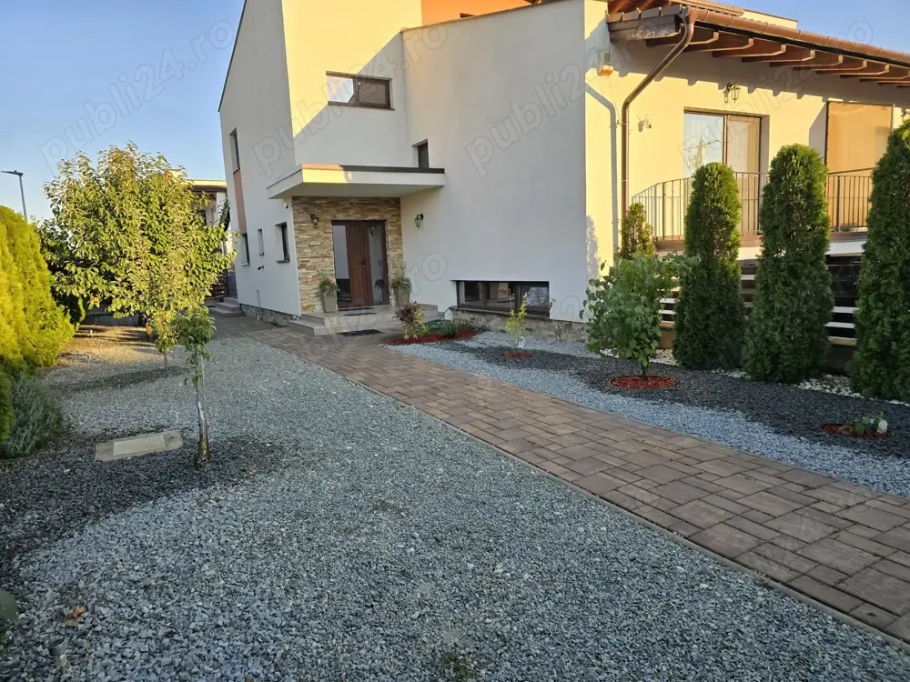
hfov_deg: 73.9
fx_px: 605
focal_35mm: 23
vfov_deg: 58.9
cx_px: 455
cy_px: 341
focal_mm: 6.3
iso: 12
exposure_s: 1/378
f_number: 1.7
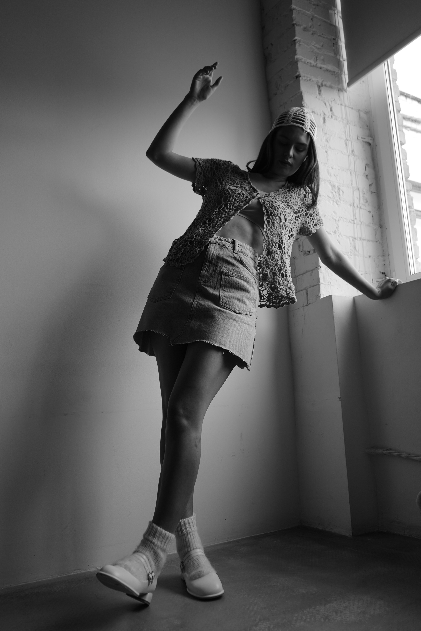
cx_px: 210
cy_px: 316
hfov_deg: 43.6
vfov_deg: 61.9
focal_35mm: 30
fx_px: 526
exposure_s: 1/100
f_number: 5
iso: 250
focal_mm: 30
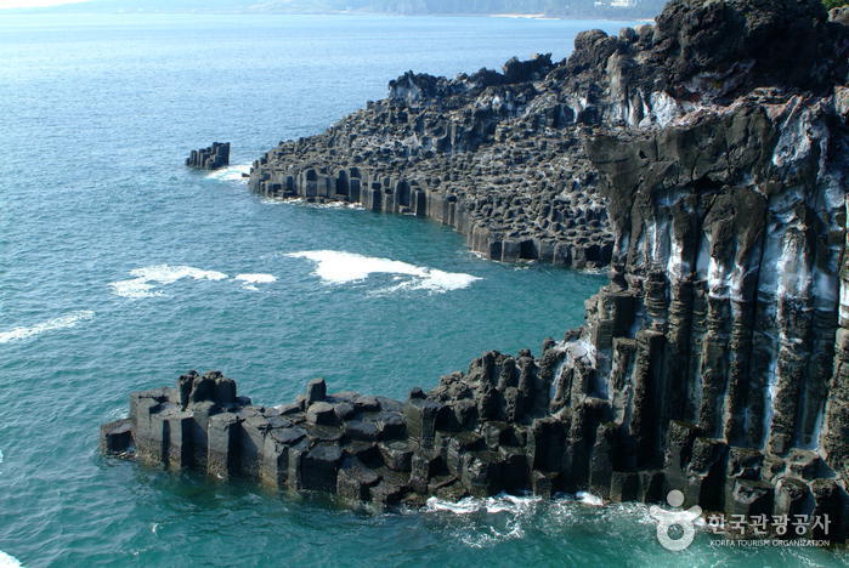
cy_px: 284
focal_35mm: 42
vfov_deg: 32.0
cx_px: 424
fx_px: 992
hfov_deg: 46.3
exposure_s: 1/250
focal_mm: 28
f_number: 8
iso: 200
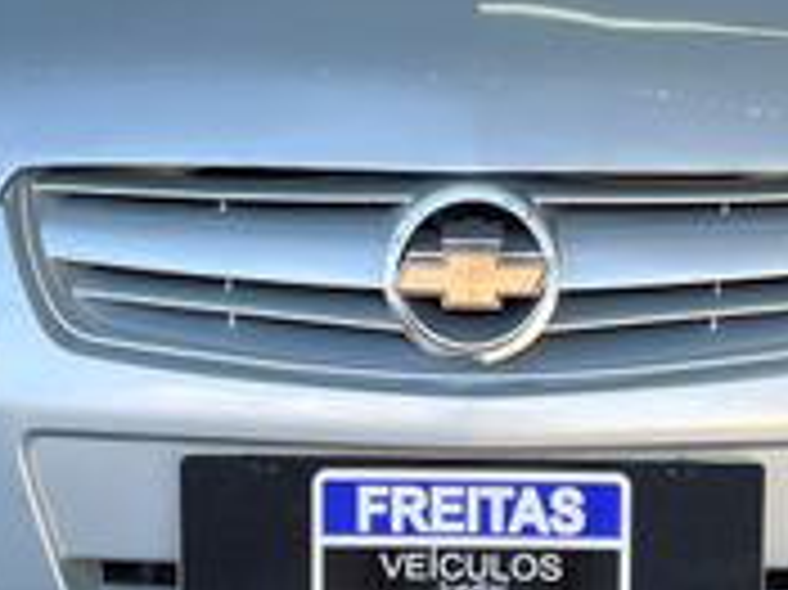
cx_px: 450
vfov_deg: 20.9
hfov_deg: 27.8
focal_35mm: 70
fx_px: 1592
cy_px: 203
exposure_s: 1/120
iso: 40
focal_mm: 5.7
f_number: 1.5
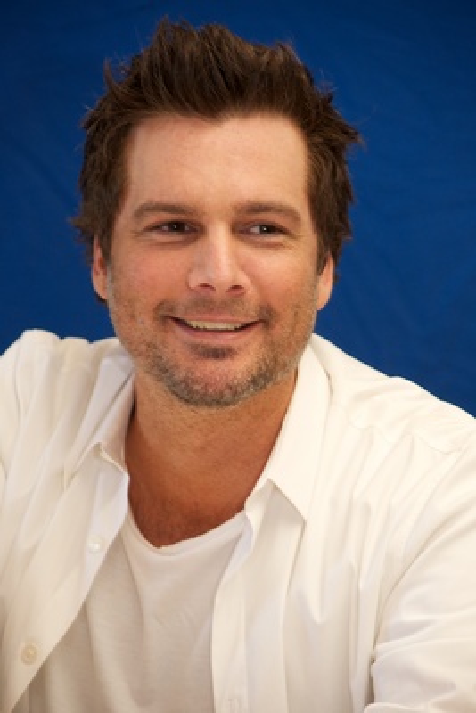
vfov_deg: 14.1
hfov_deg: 9.5
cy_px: 356
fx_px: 2873
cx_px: 238
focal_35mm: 145
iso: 800
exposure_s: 1/60
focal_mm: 145
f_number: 5.6
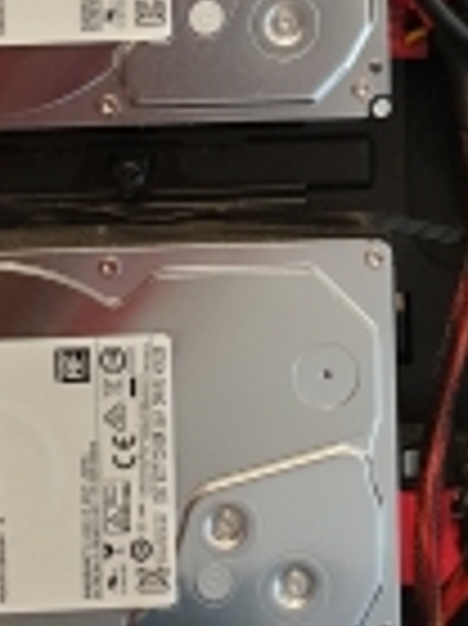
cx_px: 333
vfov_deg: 22.1
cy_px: -178
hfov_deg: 18.3
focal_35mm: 80
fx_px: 1444
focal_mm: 4.3
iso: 320
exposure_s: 1/50
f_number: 1.5
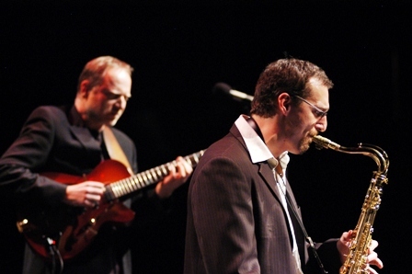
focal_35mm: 168
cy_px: 137
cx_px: 206
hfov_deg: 12.2
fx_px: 1921
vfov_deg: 8.2
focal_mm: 112
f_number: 2.8
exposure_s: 1/60
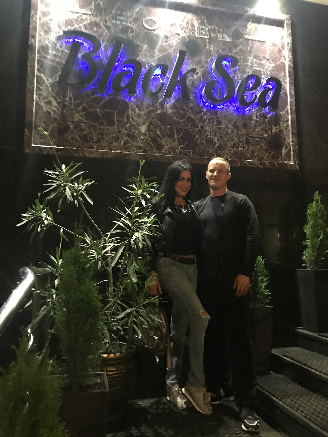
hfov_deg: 49.7
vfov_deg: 63.4
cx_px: 164
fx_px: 354
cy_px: 218
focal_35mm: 28
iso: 100
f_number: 1.8
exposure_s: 1/4
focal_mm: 3.99
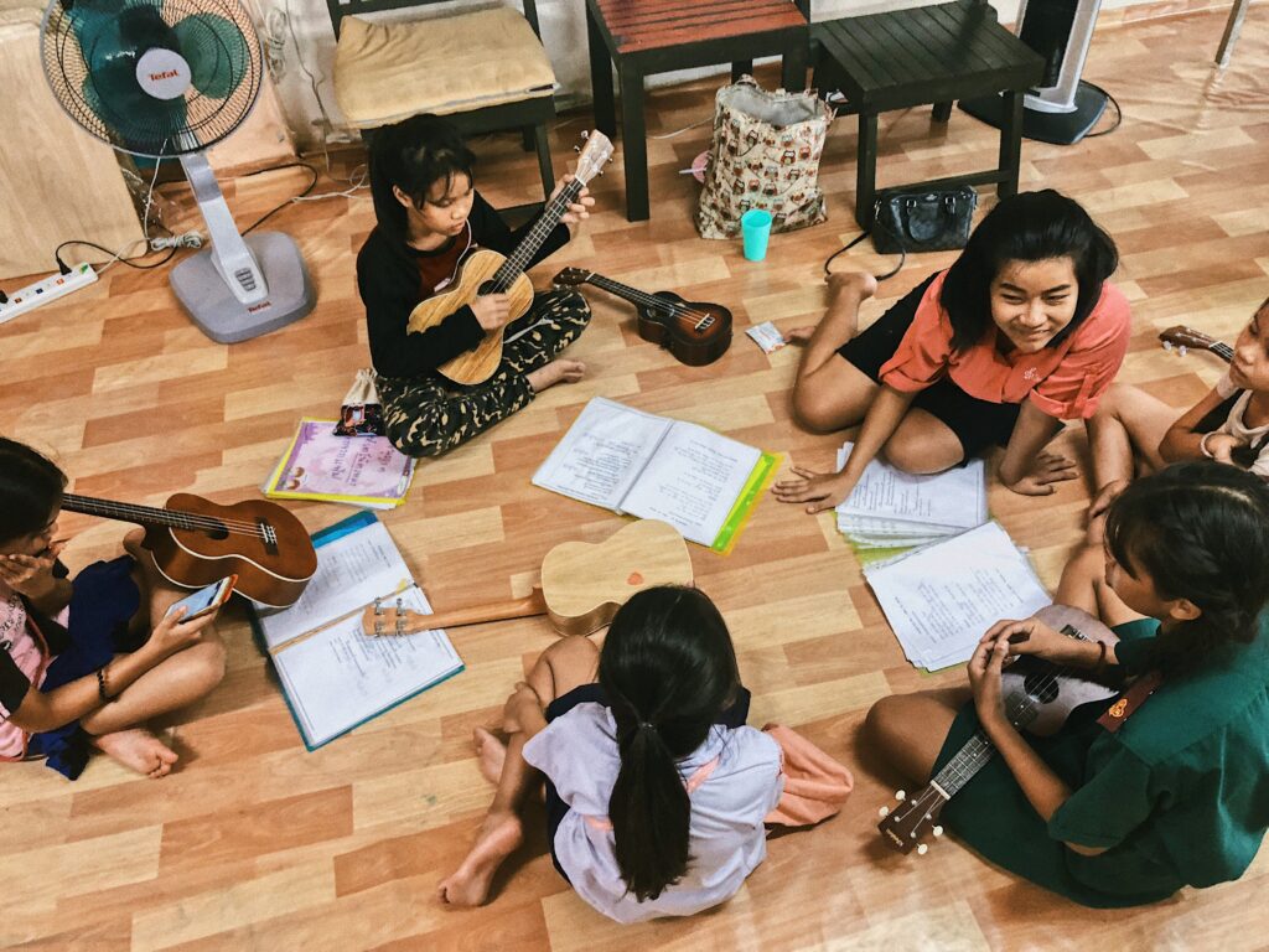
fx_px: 1026
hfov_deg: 63.4
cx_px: 634
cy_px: 476
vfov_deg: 49.7
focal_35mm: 28
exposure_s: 1/14
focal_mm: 4
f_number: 1.8
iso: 100
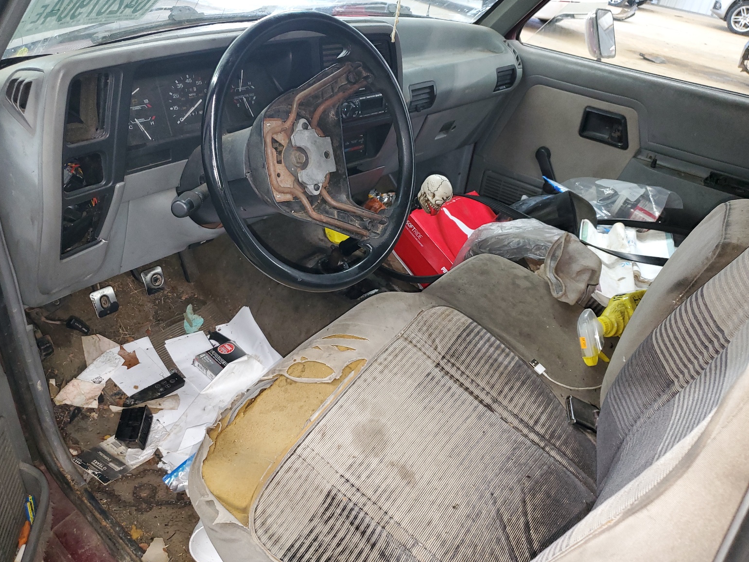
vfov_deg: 51.4
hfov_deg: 65.3
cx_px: 369
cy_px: 275
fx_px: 584
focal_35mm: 27
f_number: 1.5
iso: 124
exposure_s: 1/40
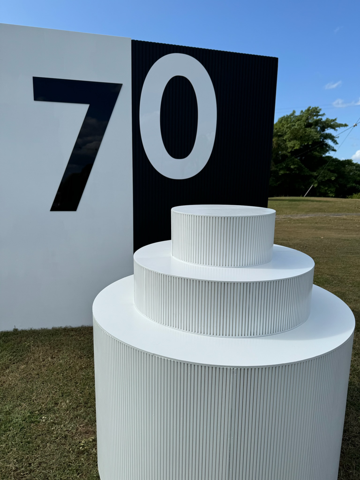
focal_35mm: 24
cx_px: 180
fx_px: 333
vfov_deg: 71.6
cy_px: 240
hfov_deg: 56.8
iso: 80
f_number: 1.78
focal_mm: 6.76
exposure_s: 1/7092
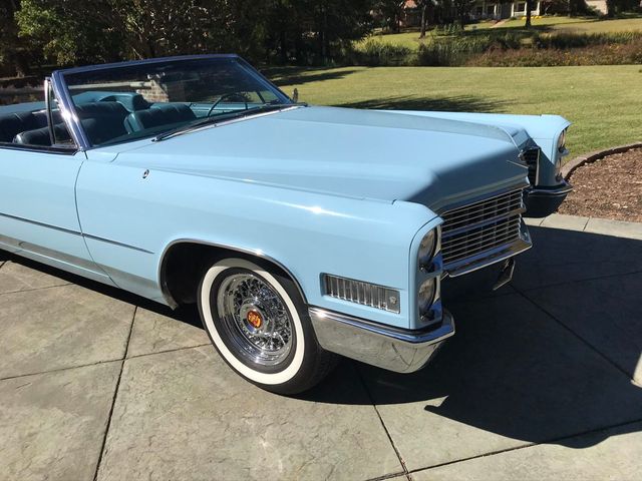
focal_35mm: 28
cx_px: 321
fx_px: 519
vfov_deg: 49.7
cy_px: 240
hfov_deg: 63.4
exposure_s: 1/4808
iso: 25
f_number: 1.8
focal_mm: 3.99
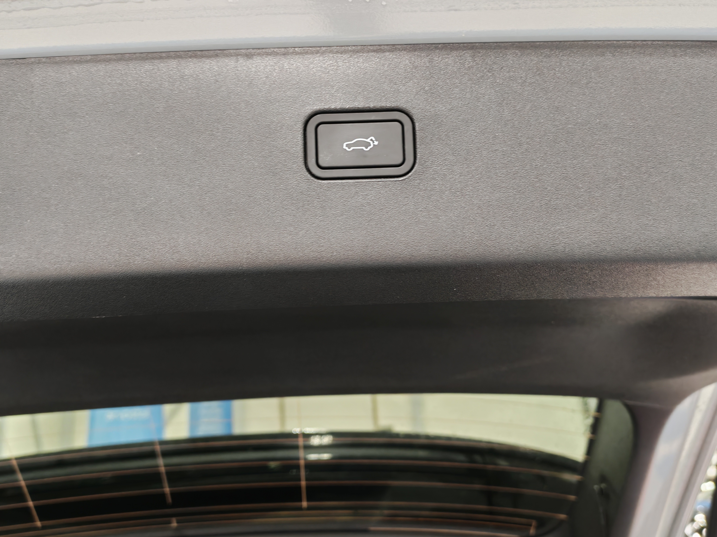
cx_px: 358
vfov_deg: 44.2
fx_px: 663
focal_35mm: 32
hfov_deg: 56.8
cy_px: 268
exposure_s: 1/33.3
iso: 1709
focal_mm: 6.12
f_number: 1.9
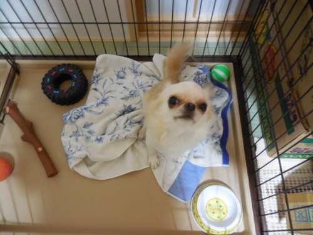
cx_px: 156
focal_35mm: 25
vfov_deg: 54.9
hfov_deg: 69.4
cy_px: 118
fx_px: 226
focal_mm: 4.5
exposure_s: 1/3
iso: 800
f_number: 3.3
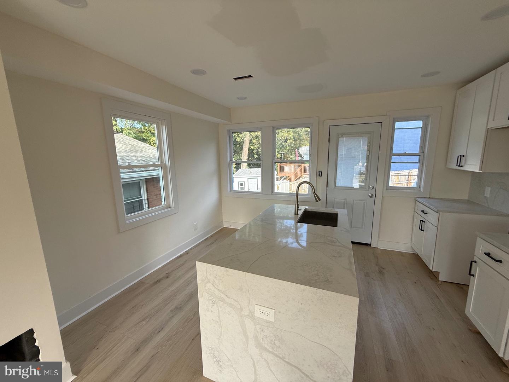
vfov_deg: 85.7
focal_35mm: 14
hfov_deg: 102.1
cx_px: 254
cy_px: 191
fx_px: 206
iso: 64
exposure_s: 1/121
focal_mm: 2.22
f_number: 2.2
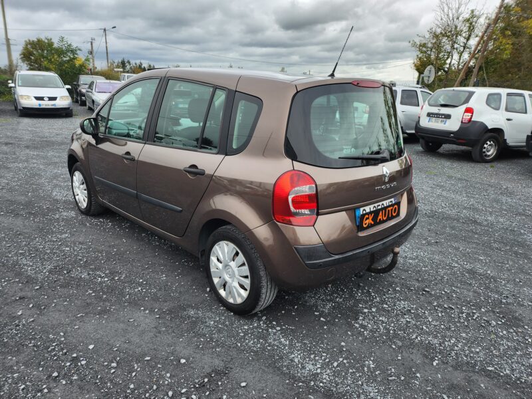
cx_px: 266
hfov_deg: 71.6
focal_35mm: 24
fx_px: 369
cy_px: 200
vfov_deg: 56.8
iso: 50
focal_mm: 5
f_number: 1.8
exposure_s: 1/545
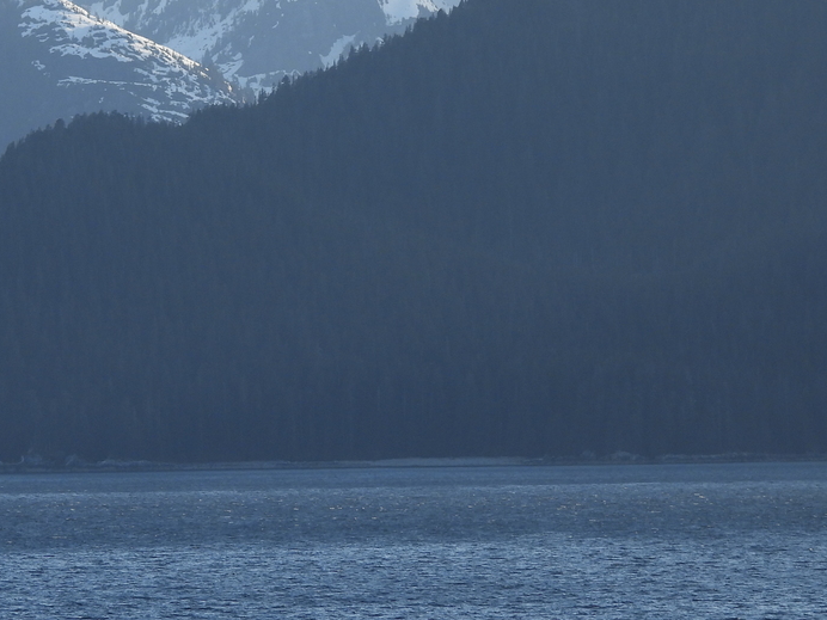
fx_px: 9724
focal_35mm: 407
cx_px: 121
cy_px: 70
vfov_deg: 3.7
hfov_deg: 4.9
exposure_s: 1/500
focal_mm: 39.3
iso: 100
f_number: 4.5
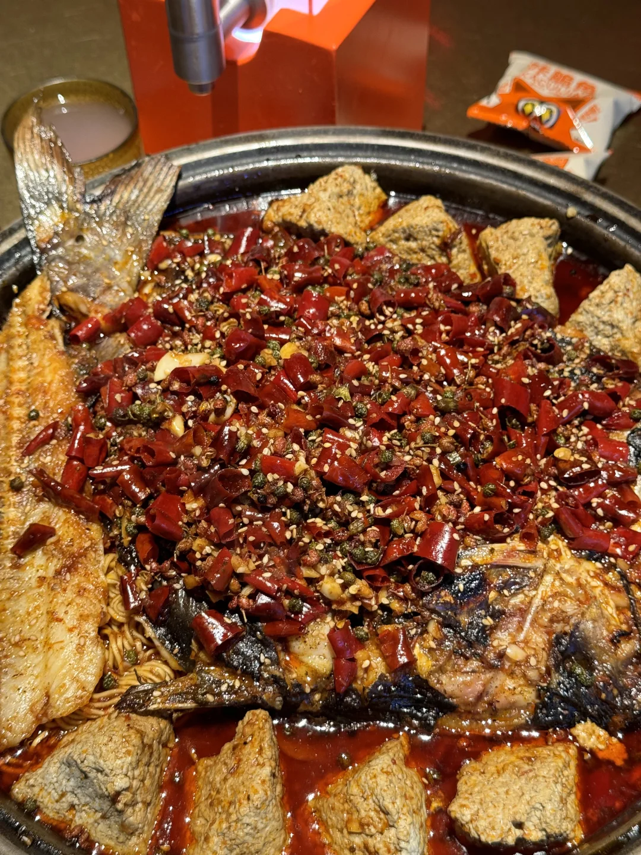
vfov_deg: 39.7
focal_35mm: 48
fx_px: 1185
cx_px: 320
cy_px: 428
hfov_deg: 30.3
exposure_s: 1/50
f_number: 1.78
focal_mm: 6.76
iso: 80
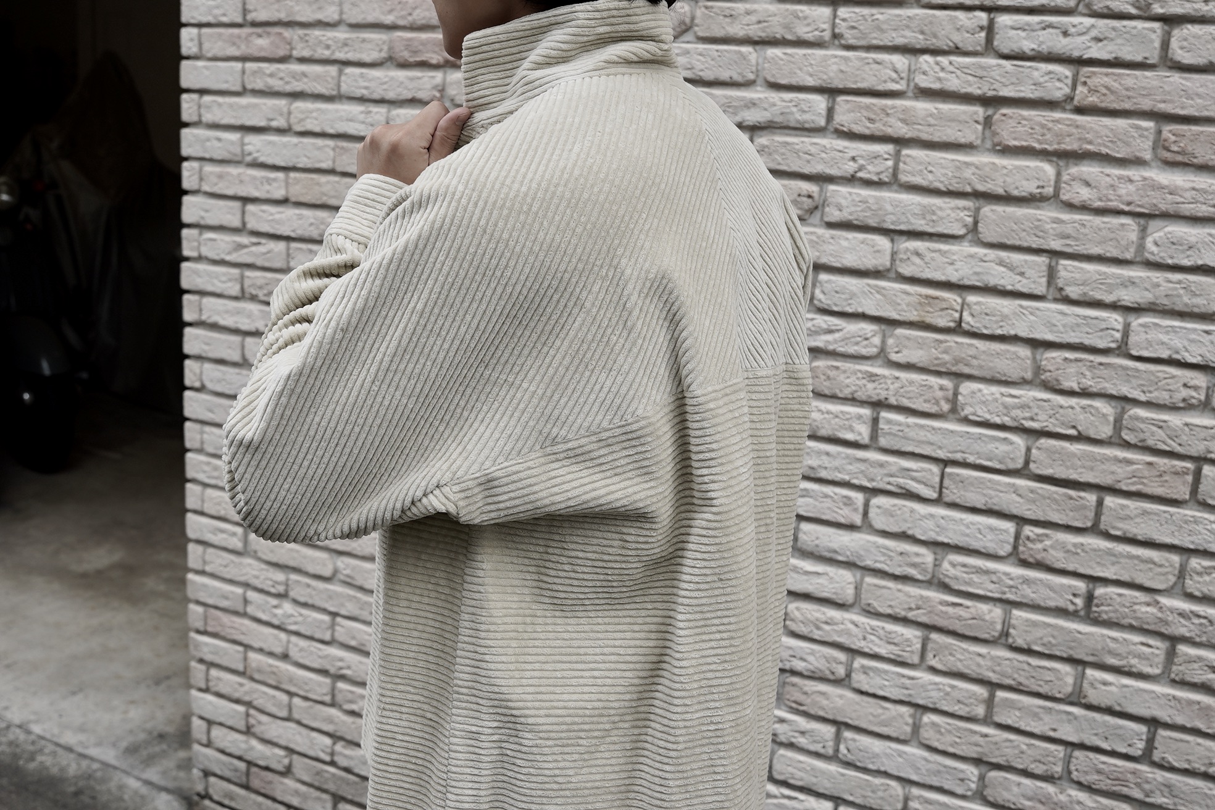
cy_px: 405
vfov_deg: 32.6
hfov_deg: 47.4
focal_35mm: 41
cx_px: 608
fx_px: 1384
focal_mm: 27.4
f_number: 4.5
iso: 100
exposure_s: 1/250
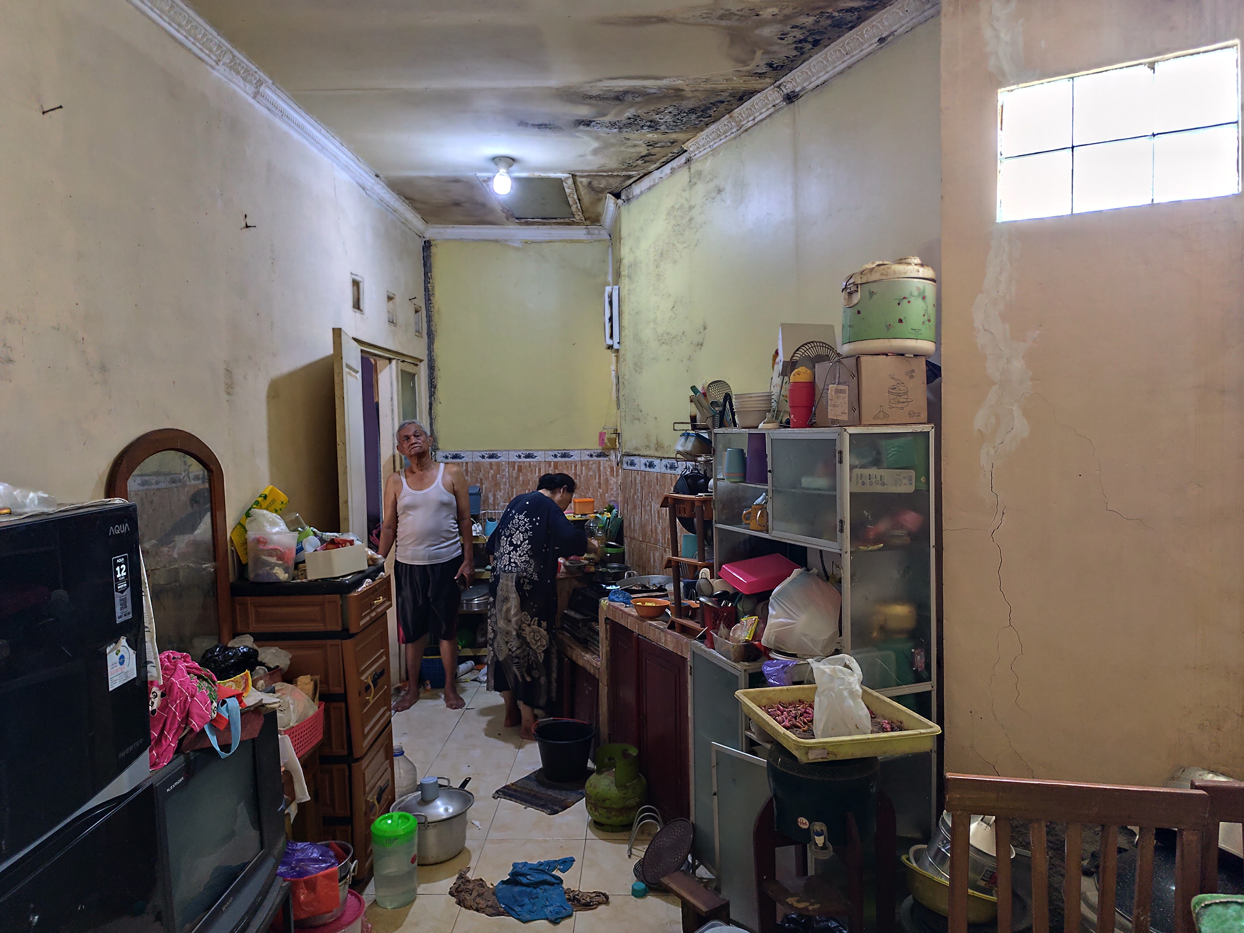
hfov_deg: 73.9
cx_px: 622
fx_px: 827
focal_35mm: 23
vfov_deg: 58.9
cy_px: 466
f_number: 1.65
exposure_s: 1/25
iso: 3200
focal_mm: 6.19
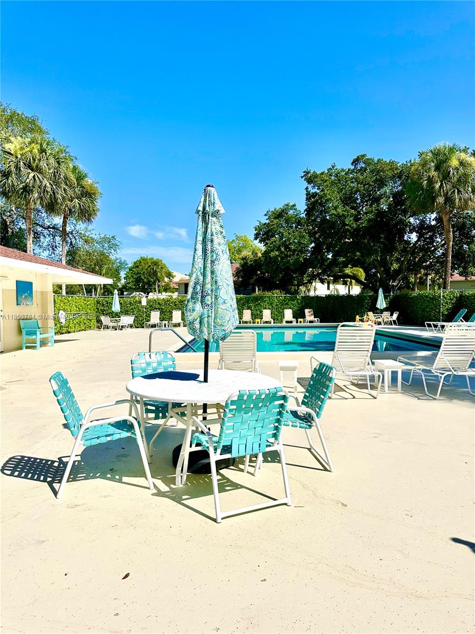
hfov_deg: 56.8
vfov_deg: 71.6
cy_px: 317
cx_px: 238
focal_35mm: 24
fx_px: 439
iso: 80
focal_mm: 6.86
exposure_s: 1/10753
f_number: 1.78
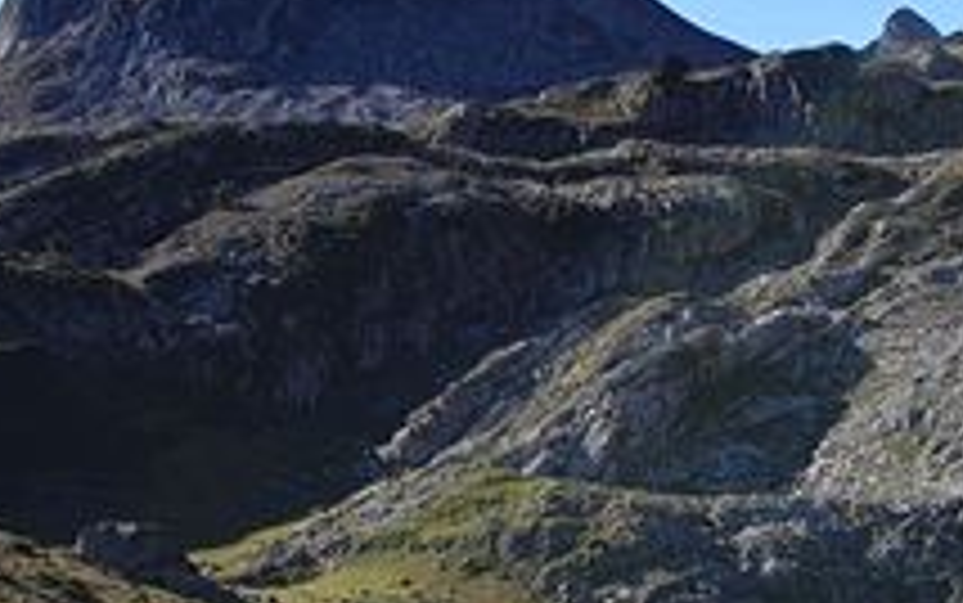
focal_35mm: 103
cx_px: 360
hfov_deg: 20.2
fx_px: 2705
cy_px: 954
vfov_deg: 12.0
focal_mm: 4.3
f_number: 2.4
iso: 50
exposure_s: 1/1151
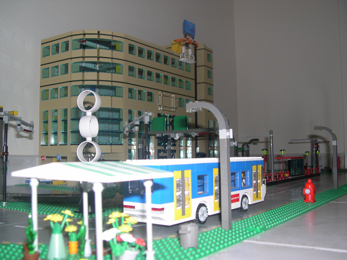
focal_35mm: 38
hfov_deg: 49.0
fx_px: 381
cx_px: 174
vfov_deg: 37.7
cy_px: 130
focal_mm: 8
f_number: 2.8
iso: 100
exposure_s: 1/60
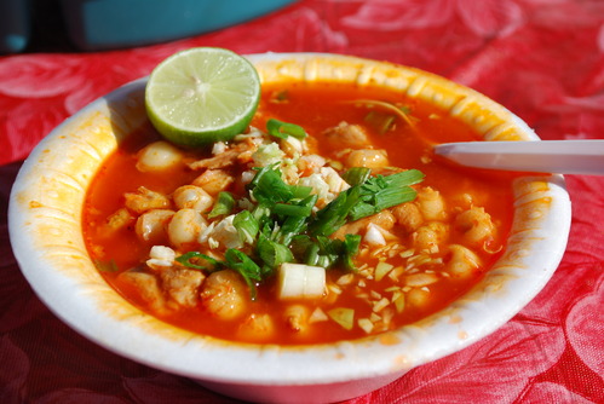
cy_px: 202
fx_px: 1310
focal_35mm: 78
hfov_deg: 26.0
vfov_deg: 17.5
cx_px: 302
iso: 100
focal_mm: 52
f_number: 9
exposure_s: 1/320
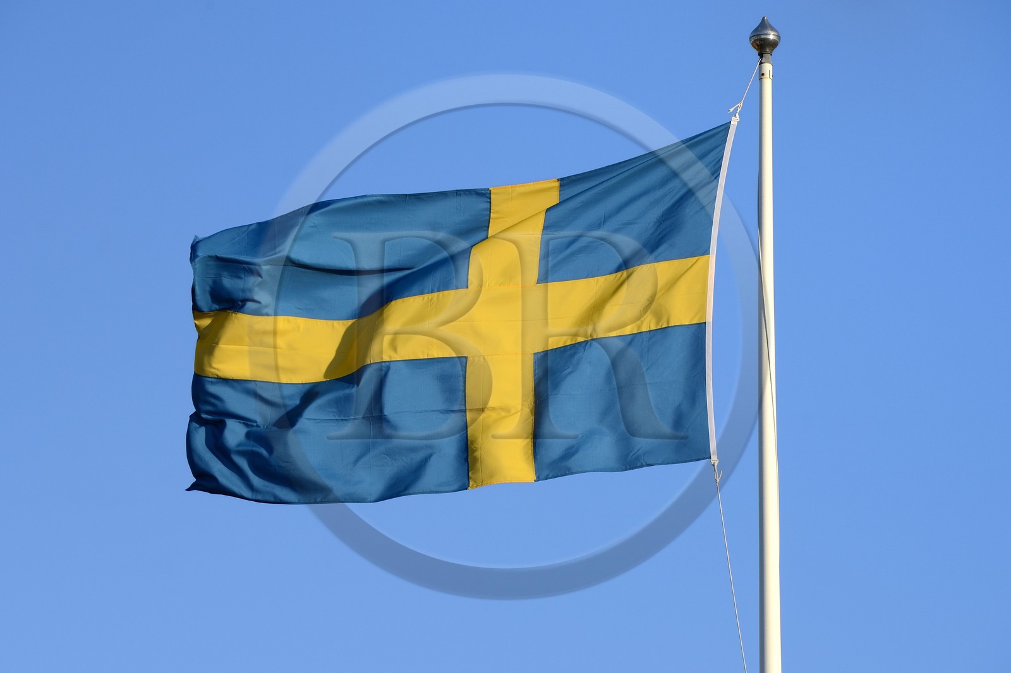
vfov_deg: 6.9
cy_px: 336
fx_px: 5615
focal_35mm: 200
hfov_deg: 10.3
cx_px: 506
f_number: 9
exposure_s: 1/640
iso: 200
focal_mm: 200
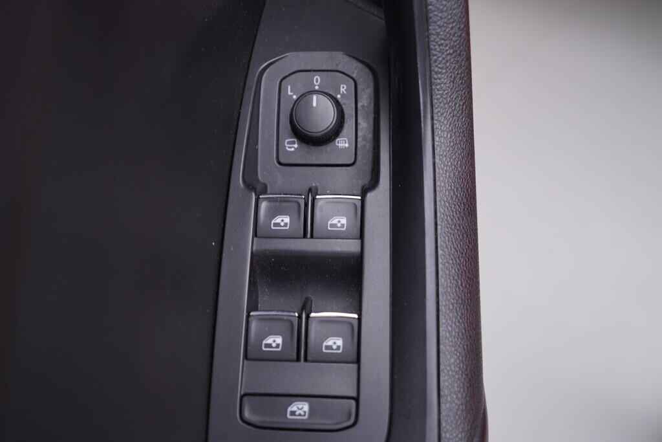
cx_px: 331
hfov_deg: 53.1
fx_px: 662
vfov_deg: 36.9
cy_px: 221
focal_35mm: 36
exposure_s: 1/40
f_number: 2.8
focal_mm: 24
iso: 125
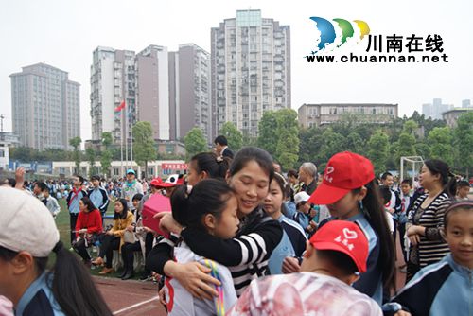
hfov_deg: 57.2
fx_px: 434
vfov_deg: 40.0
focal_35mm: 33
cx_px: 236
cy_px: 158
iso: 100
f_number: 4
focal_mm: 22
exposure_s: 1/125
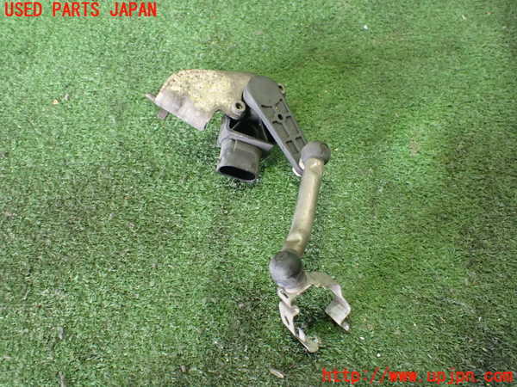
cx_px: 258
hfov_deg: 60.0
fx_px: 448
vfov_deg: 46.8
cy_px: 194
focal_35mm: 30
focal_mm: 5.4
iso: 800
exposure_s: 1/50
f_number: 2.3
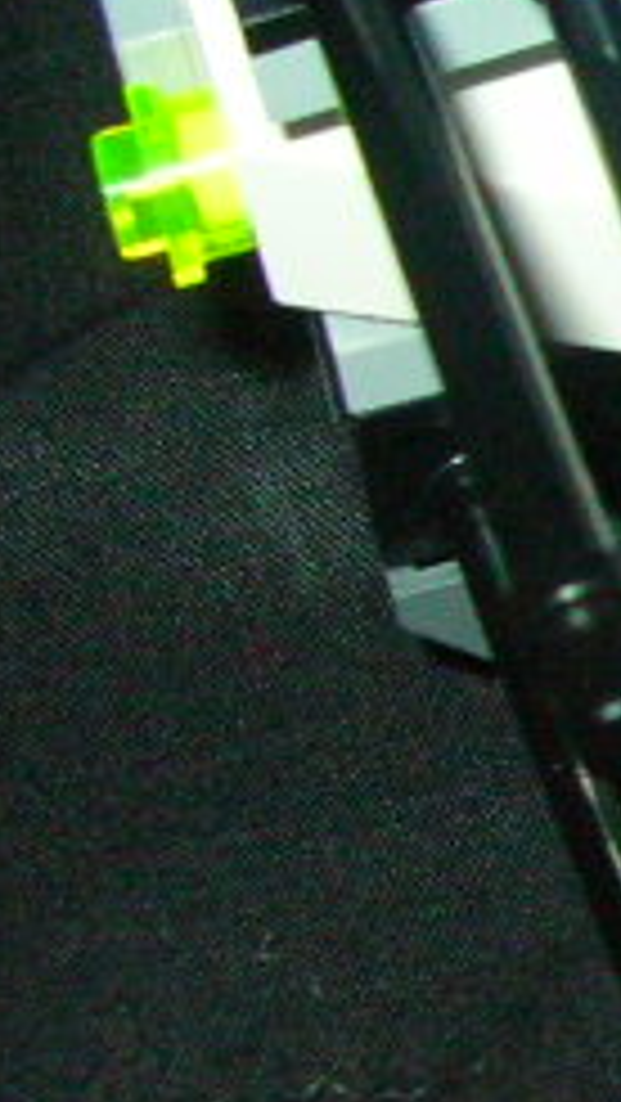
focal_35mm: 164
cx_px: 1850
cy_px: 472
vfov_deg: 13.1
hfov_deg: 6.7
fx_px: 4796
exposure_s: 1/60.1
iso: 200
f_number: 3.7
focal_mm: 6
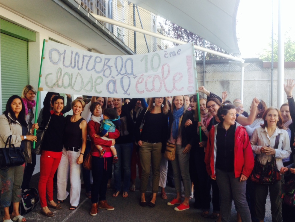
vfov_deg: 40.7
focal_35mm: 35
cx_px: 148
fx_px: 298
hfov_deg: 52.6
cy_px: 111
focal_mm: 4.28
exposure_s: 1/120
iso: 50
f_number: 2.4
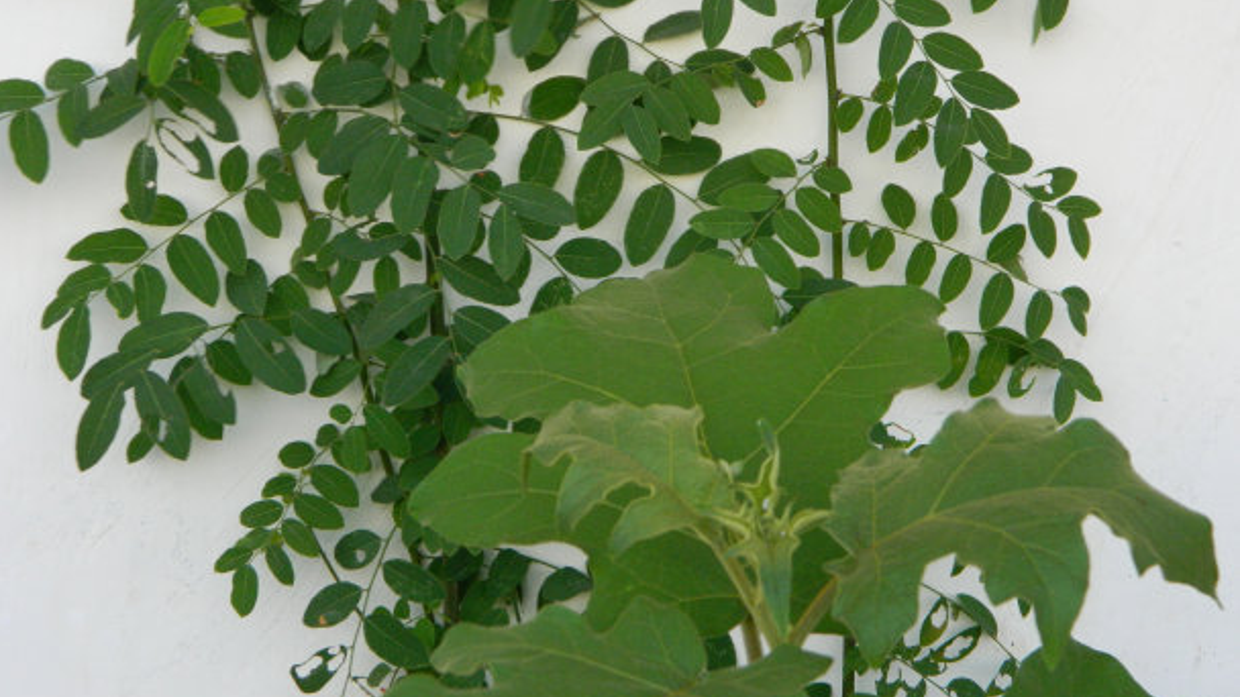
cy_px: 250
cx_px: 618
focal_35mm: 113
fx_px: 3715
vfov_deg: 10.7
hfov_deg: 18.9
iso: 250
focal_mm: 18.6
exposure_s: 1/50
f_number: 4.5
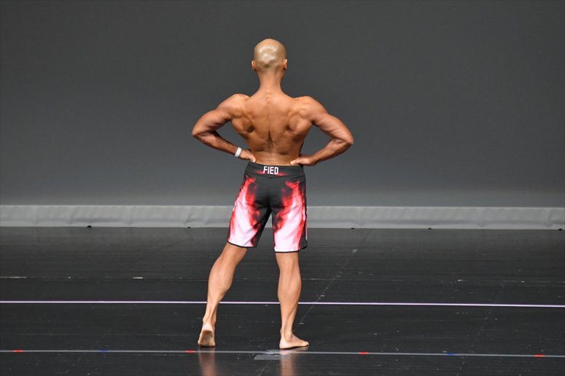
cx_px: 282
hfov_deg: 6.0
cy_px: 188
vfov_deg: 4.0
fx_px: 5412
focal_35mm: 345
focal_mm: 230
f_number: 5.6
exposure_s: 1/400
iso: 4000
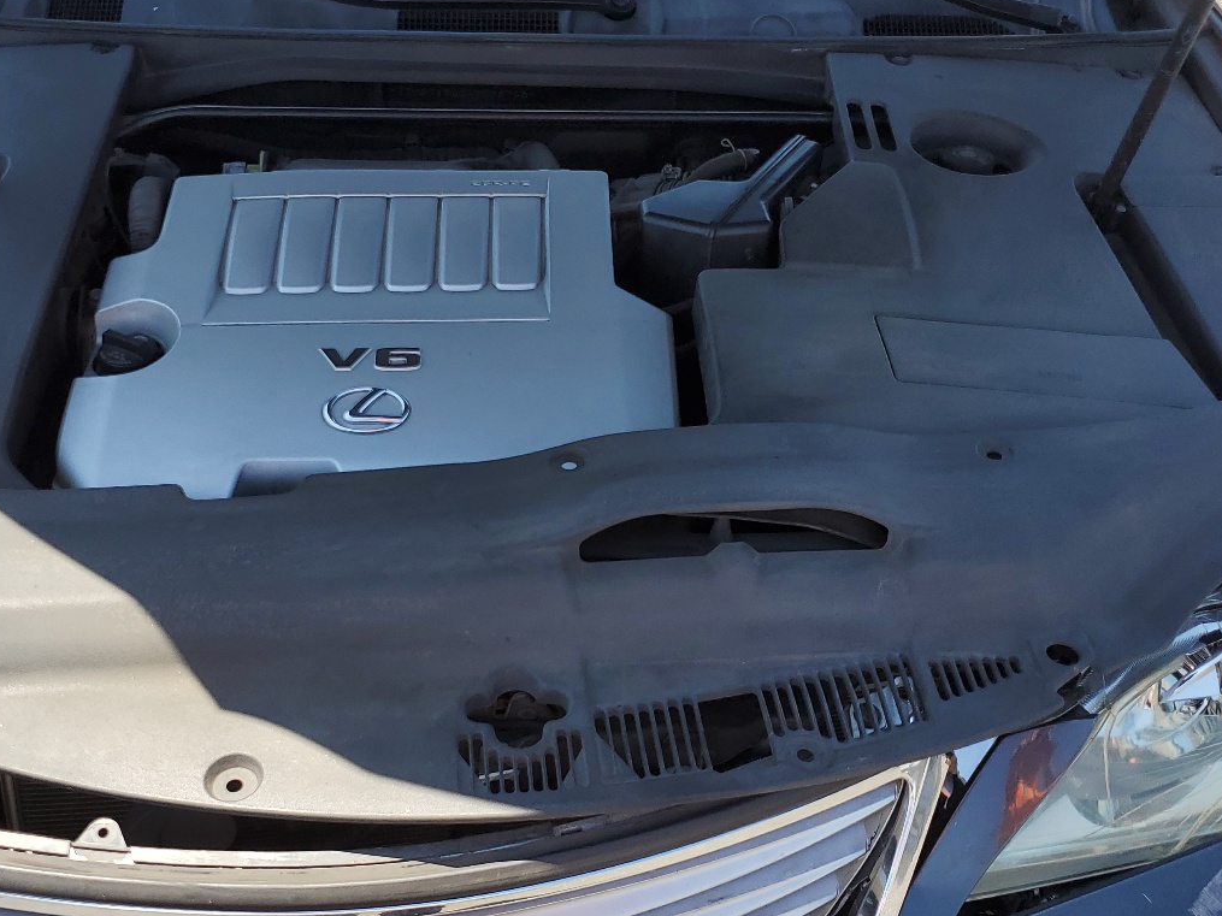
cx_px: 508
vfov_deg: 35.1
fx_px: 1447
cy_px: 522
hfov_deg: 45.6
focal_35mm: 41
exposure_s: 1/1111
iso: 50
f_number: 1.5
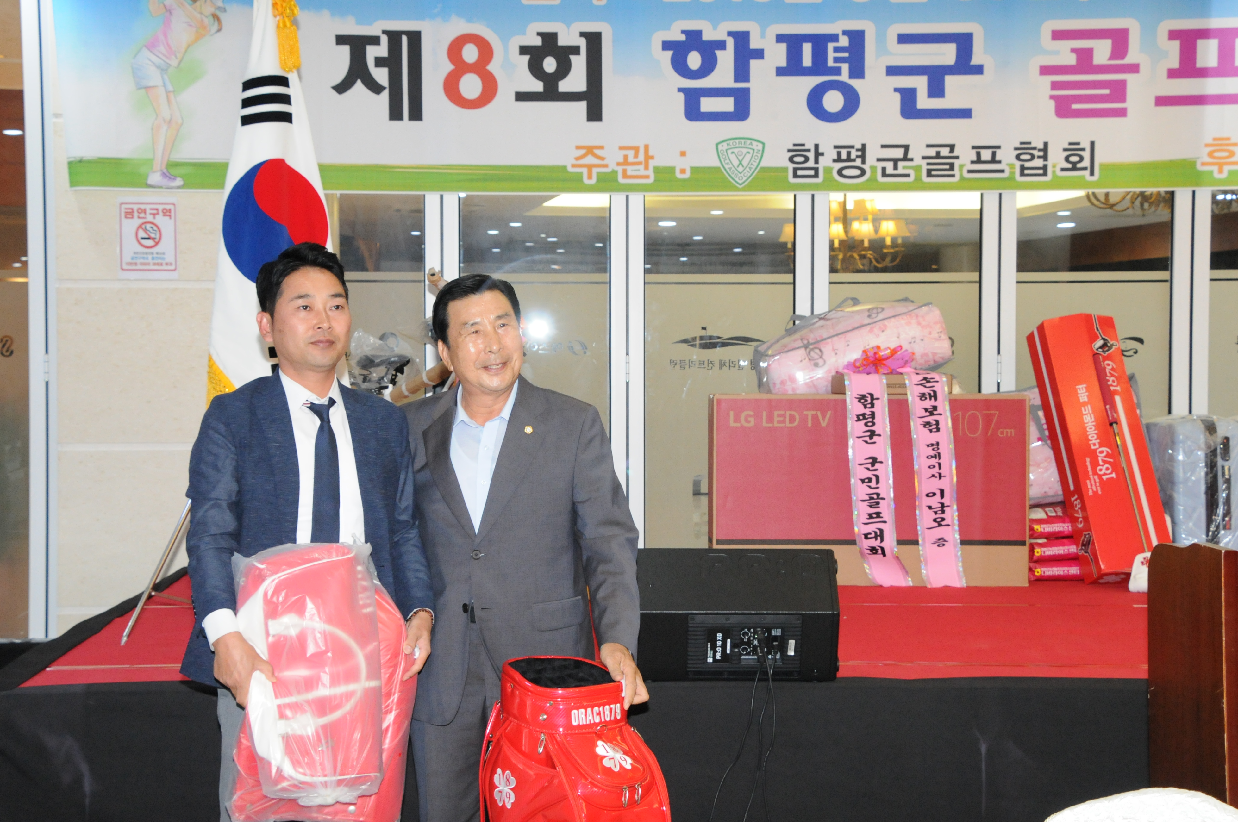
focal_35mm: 58
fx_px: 1977
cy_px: 384
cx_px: 584
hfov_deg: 34.8
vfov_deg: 23.5
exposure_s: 1/60
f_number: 8
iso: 1600
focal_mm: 35
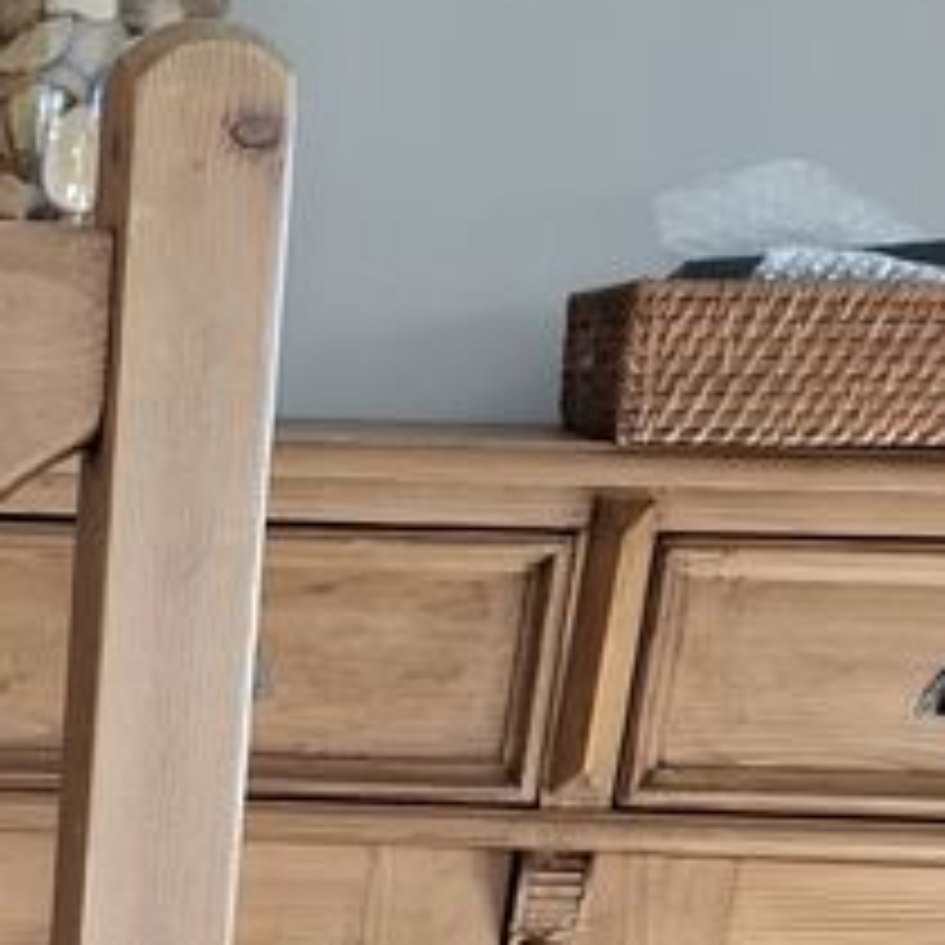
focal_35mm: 97
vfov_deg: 13.5
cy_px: 2218
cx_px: -472
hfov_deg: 16.4
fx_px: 2996
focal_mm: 5.54
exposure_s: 1/100
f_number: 1.8
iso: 250
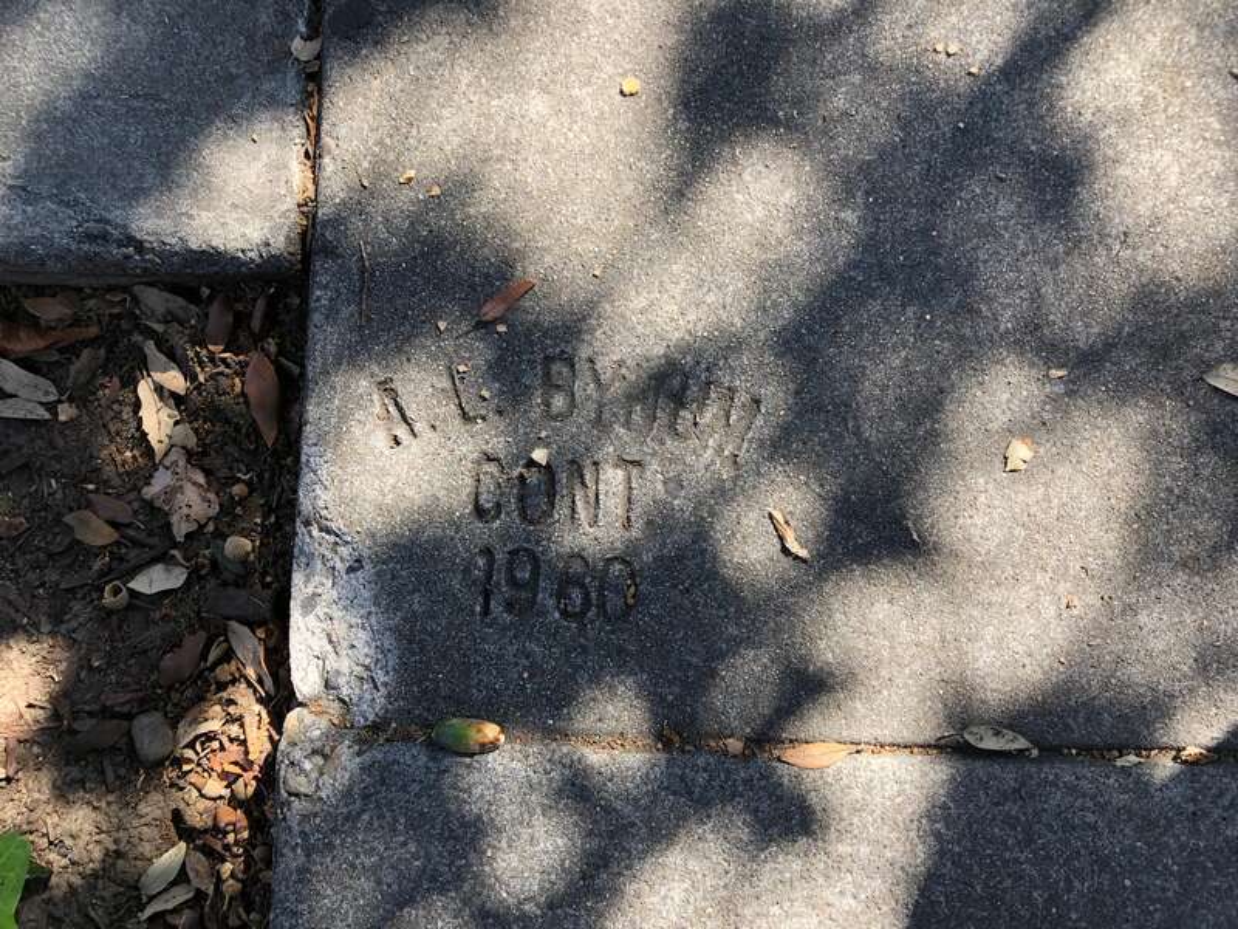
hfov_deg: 63.4
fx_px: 1001
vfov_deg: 49.7
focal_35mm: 28
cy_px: 464
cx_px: 619
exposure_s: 1/185
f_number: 1.8
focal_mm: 3.99
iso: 20
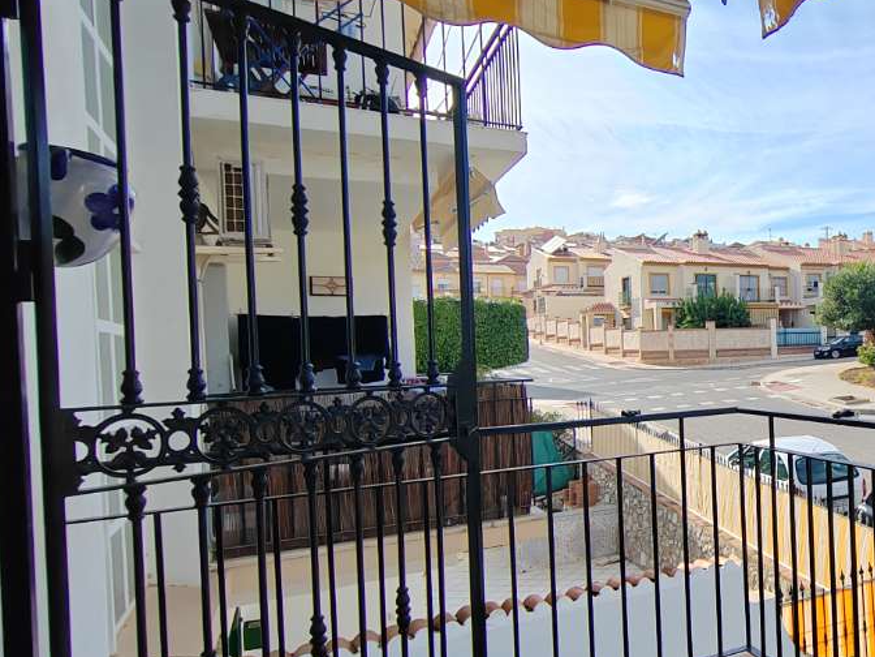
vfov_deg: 48.1
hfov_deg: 52.5
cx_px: 820
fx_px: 733
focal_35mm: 29
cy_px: 363
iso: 100
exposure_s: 1/910
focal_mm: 2.16
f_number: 2.2
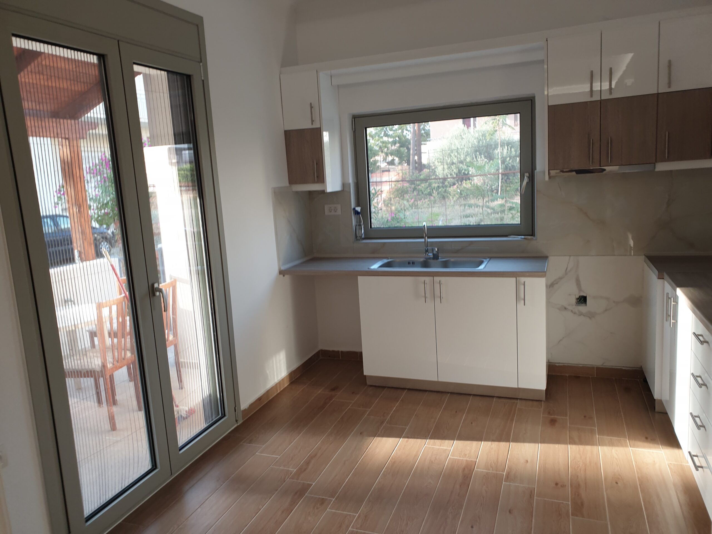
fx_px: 535
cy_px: 267
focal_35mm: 26
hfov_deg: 67.3
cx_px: 356
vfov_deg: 53.1
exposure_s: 1/50
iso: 64
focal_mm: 4.3
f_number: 2.4
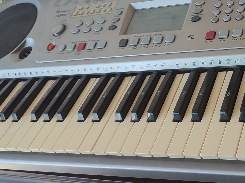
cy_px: 31
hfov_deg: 32.7
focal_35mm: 55
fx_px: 389
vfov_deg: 26.0
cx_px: 232
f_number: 1.89
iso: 150
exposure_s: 1/50
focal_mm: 5.89
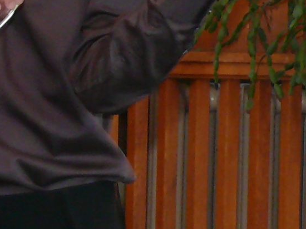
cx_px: 70
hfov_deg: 5.9
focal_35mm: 335
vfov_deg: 4.4
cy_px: -162
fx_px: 2963
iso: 200
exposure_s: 1/30
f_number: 3.2
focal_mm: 12.6
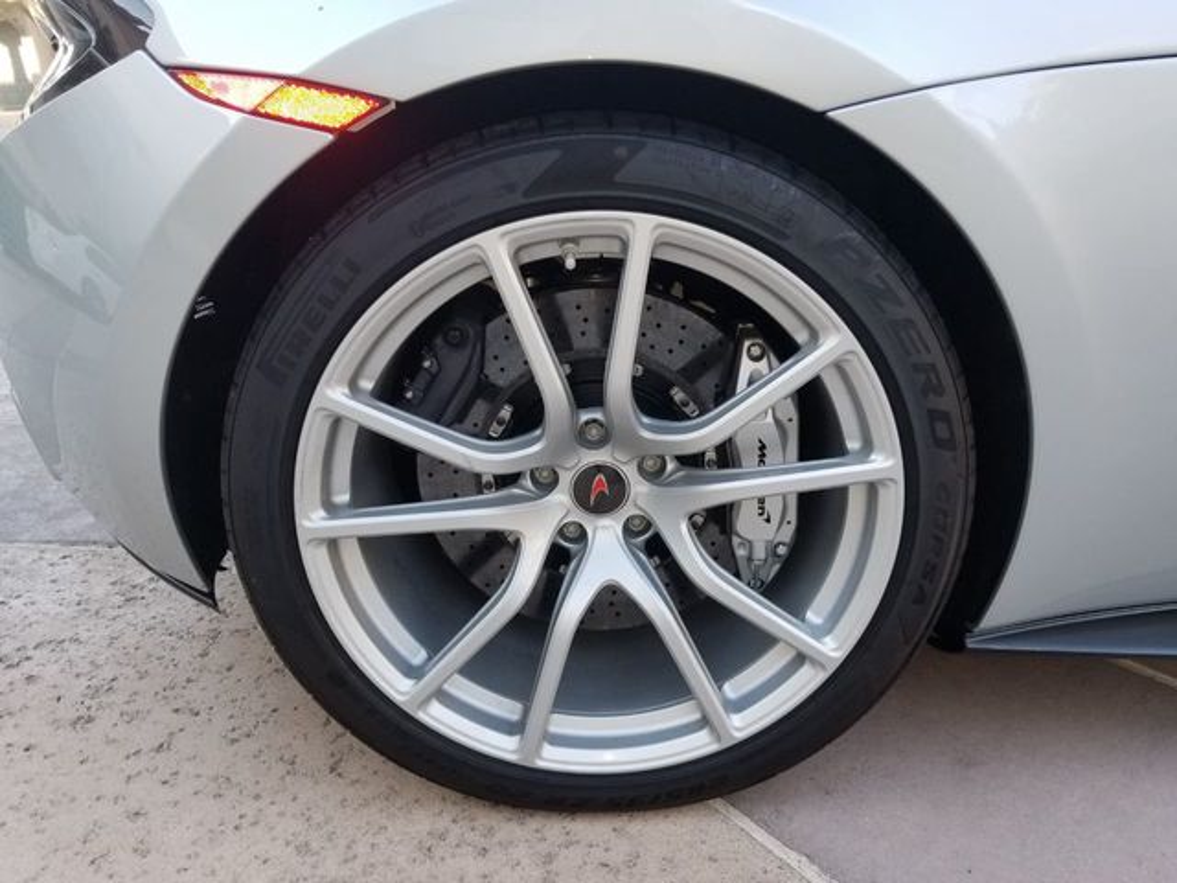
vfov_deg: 53.1
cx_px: 588
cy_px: 442
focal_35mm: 26
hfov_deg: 67.3
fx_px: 884
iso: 50
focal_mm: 4.3
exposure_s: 1/168
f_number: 1.7
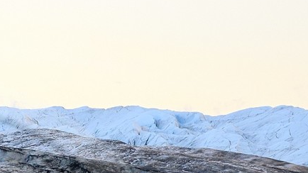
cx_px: -87
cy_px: 367
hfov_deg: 4.1
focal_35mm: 521
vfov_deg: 2.3
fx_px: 4254
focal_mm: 135
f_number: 9
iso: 800
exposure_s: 1/200
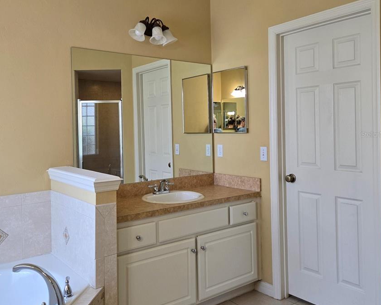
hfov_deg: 55.7
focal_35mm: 32
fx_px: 361
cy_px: 134
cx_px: 190
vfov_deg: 45.7
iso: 125
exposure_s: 1/120
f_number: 1.8
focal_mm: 5.4
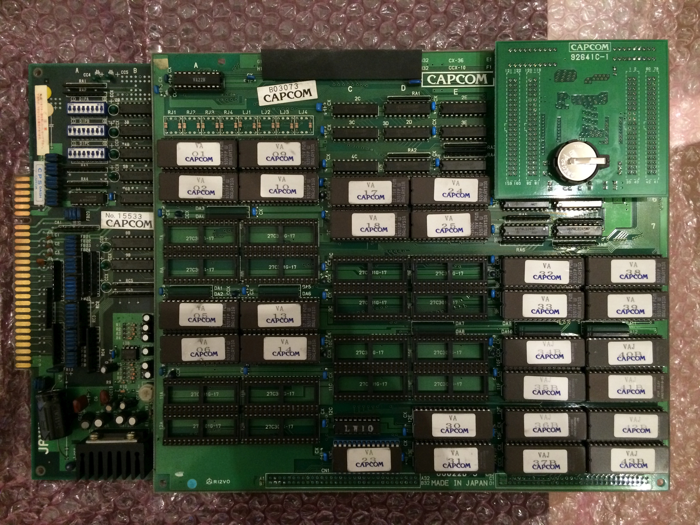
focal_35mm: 29
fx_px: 586
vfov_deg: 48.2
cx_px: 350
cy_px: 262
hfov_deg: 61.7
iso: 320
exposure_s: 1/30
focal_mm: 4.15
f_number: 2.2
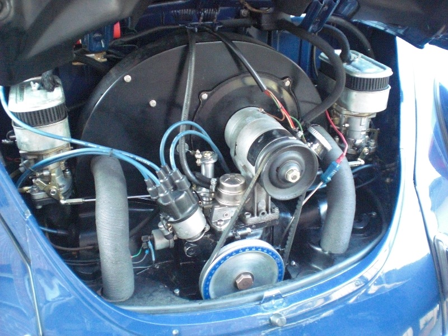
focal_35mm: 38
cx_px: 224
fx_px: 492
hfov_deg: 49.0
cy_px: 168
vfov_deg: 37.7
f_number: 3.1
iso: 800
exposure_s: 1/100
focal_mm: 6.3
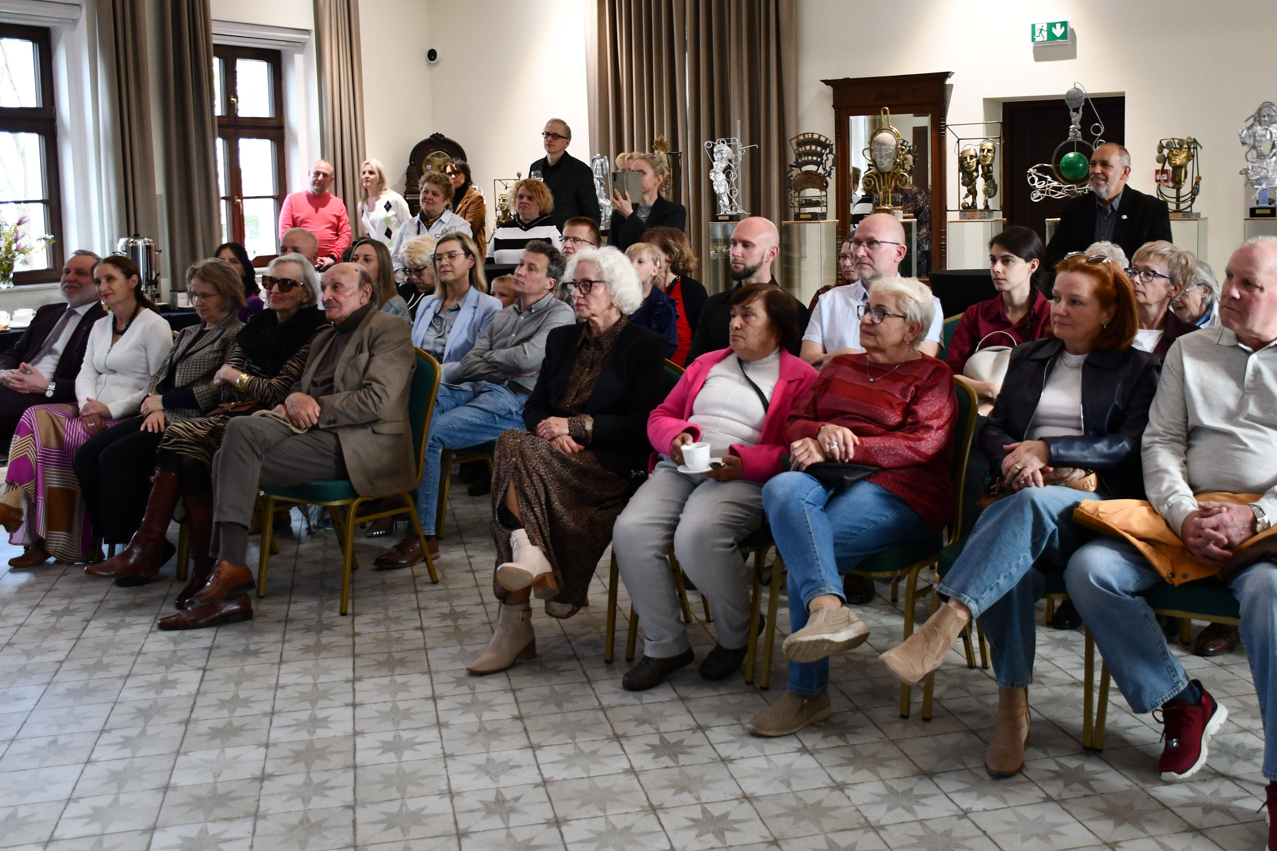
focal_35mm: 40
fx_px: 1419
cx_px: 691
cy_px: 335
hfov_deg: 48.4
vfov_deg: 33.3
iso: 1250
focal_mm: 22
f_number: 3.5
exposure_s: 1/125
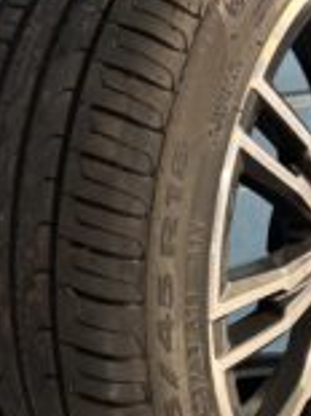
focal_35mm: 67
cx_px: 247
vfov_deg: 28.8
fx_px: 804
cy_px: 284
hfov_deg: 21.6
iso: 500
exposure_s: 1/33
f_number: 1.6
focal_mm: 5.96
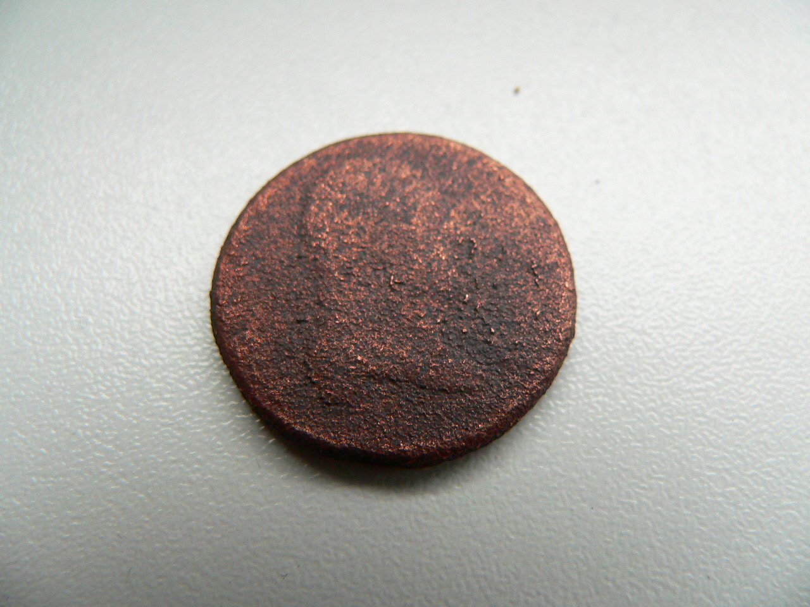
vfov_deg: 39.7
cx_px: 405
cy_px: 304
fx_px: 842
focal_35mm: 36
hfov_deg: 51.4
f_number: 2.8
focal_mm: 6
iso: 200
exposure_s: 1/40
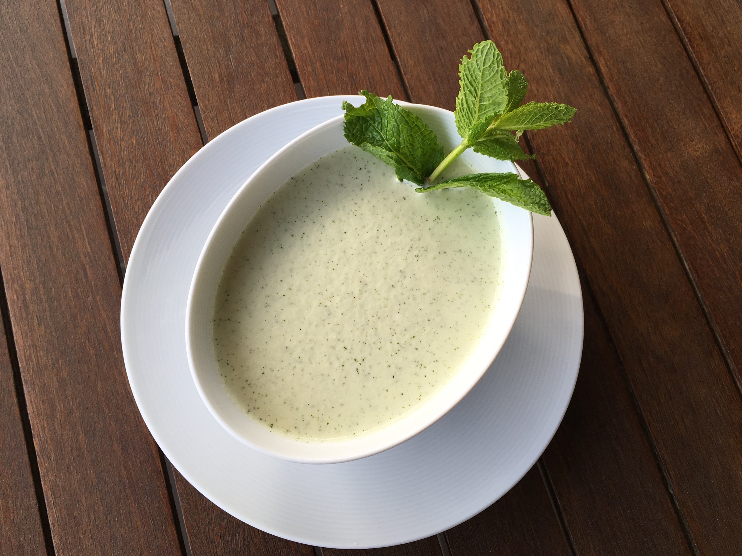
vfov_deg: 48.2
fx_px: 622
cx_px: 371
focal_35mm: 29
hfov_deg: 61.7
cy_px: 278
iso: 25
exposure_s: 1/178
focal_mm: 4.15
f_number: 2.2
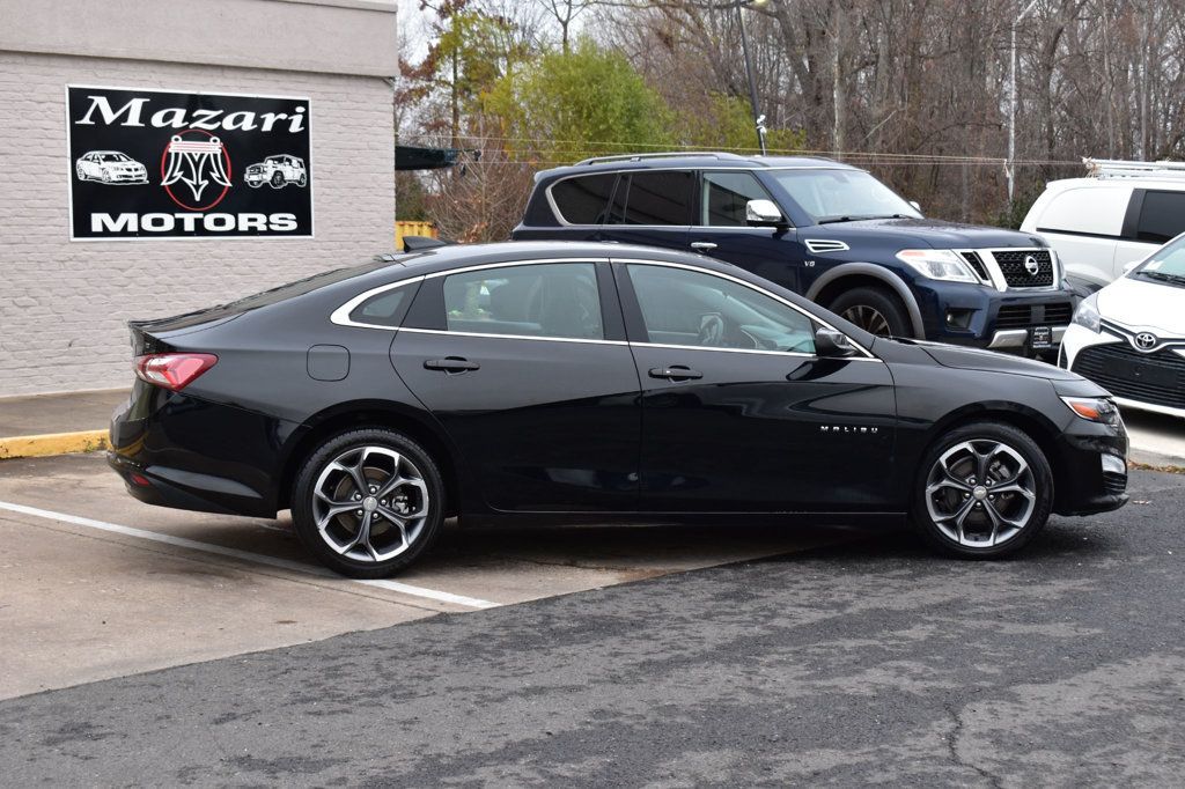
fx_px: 1974
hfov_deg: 33.4
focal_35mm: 60
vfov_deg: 22.6
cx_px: 592
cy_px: 394
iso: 400
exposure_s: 1/25
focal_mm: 40
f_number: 7.1
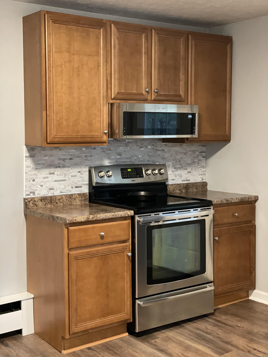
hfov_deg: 28.0
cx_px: 134
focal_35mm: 52
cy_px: 178
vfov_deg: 36.8
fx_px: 537
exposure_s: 1/24
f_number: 2
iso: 500
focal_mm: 6
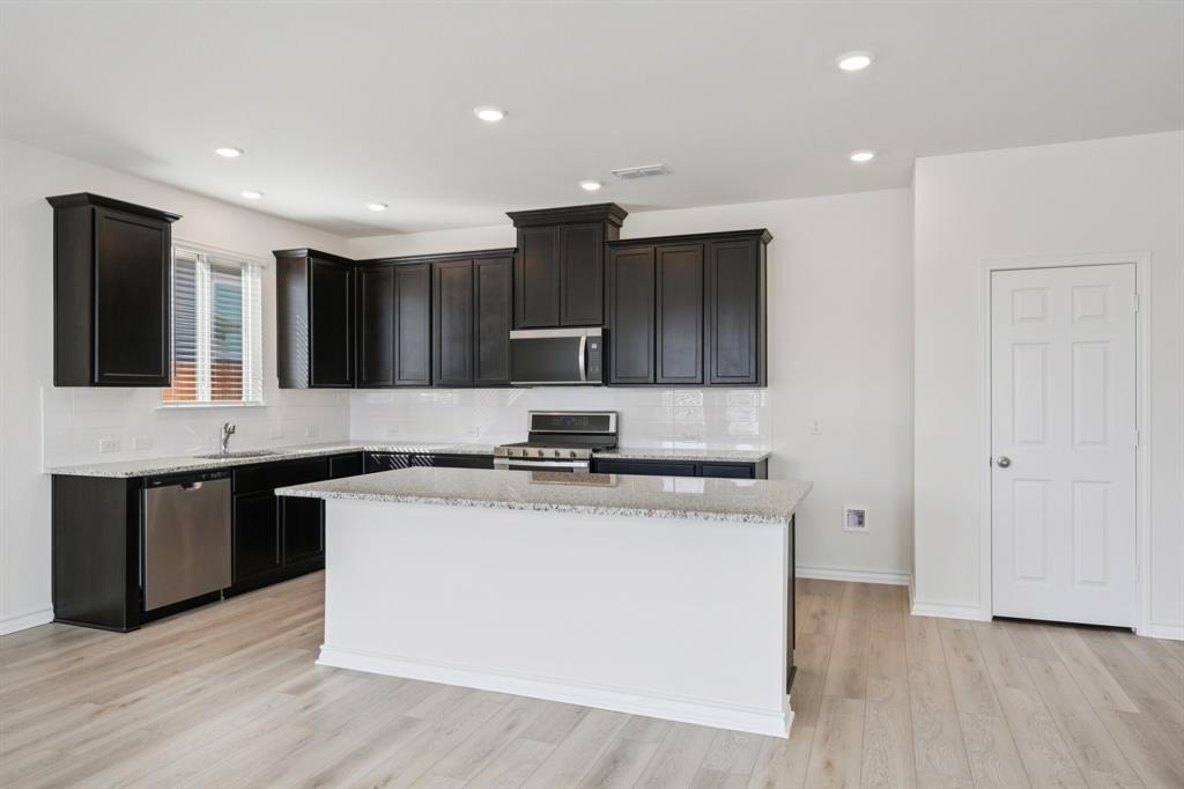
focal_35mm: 22
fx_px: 723
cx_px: 592
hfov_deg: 78.6
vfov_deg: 57.2
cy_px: 394
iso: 200
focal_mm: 22
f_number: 8
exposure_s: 1/30
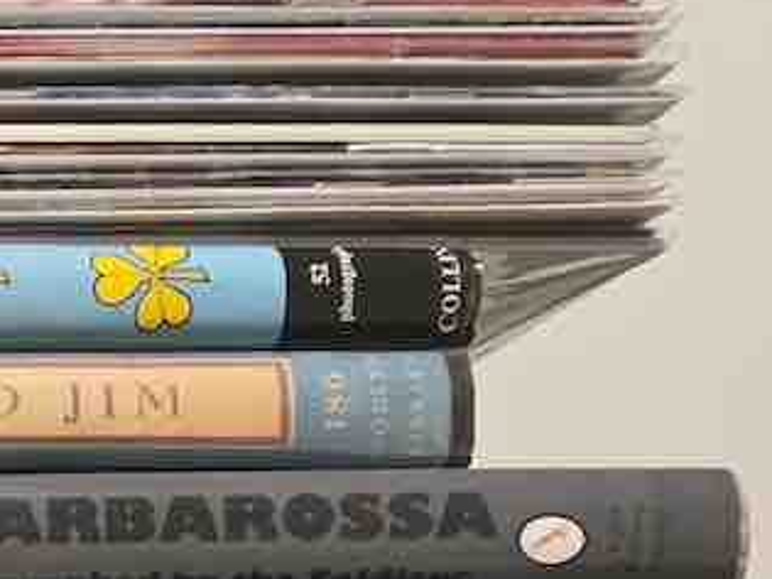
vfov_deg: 10.8
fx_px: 2608
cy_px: 1376
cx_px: -1061
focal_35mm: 117
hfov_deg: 13.0
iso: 1000
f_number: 1.7
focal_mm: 6.3
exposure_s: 1/120
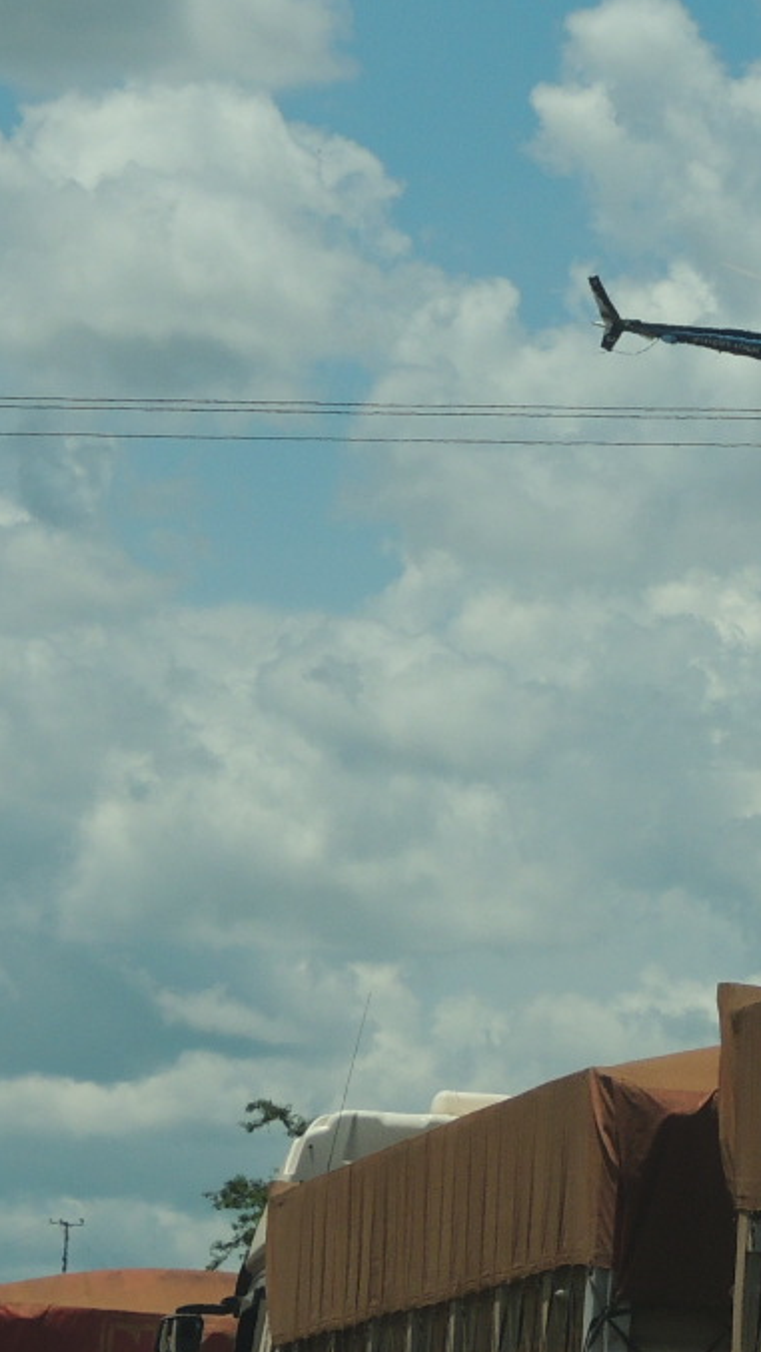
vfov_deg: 7.0
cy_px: 511
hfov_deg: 3.9
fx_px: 11081
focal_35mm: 309
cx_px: 699
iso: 100
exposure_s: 1/1250
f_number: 4.2
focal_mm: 21.4
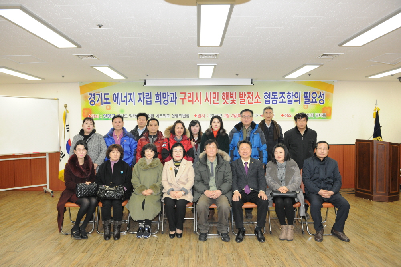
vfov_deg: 49.6
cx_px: 200
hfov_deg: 69.4
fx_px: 290
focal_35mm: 26
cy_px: 134
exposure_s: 1/125
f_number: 5.6
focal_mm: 26
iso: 1600
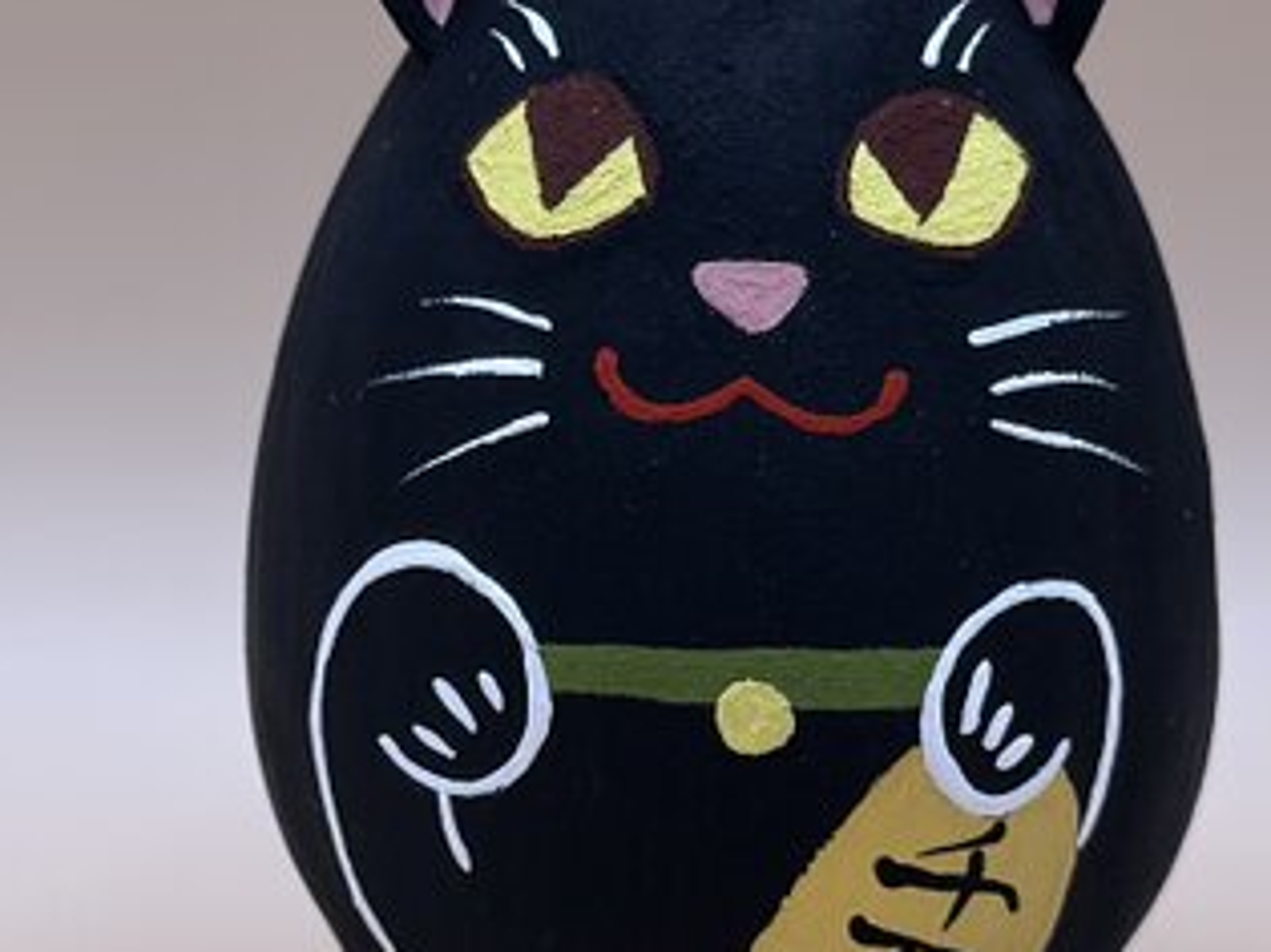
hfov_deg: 15.2
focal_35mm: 130
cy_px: 573
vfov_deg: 11.4
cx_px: 603
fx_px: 4771
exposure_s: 1/262
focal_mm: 6.86
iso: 80
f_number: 1.78
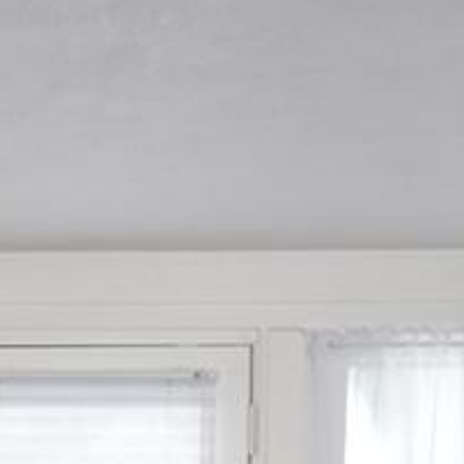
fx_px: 1532
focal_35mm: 101
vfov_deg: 15.5
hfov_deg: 16.5
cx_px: -96
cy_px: 756
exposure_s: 1/90
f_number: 3.5
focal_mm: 10
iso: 800
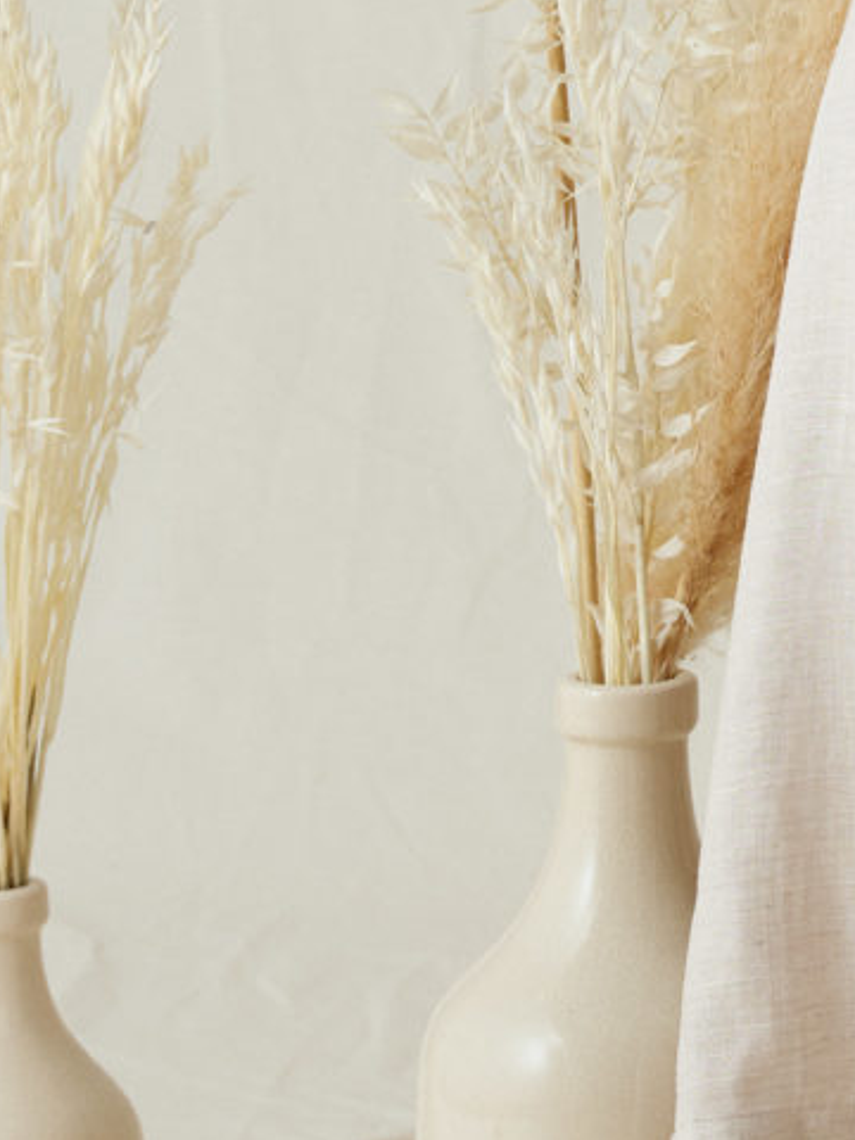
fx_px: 7904
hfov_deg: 6.0
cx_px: 1814
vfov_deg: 8.0
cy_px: -881
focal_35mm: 240
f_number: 8
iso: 100
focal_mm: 57.5
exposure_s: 1/160
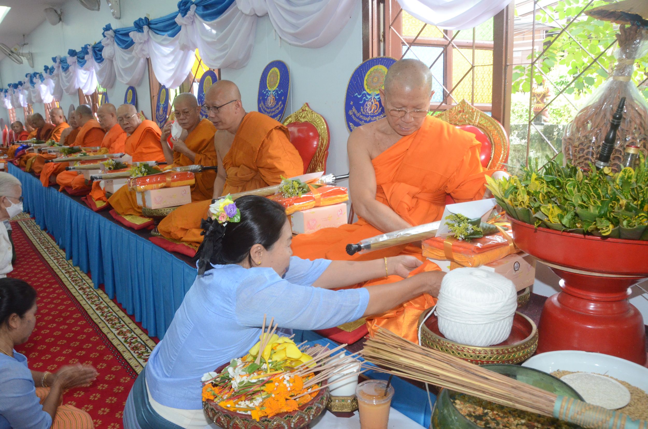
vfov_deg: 47.7
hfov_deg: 67.5
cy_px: 214
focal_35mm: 27
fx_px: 485
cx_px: 324
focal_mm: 18
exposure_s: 1/60
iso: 2500
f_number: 9
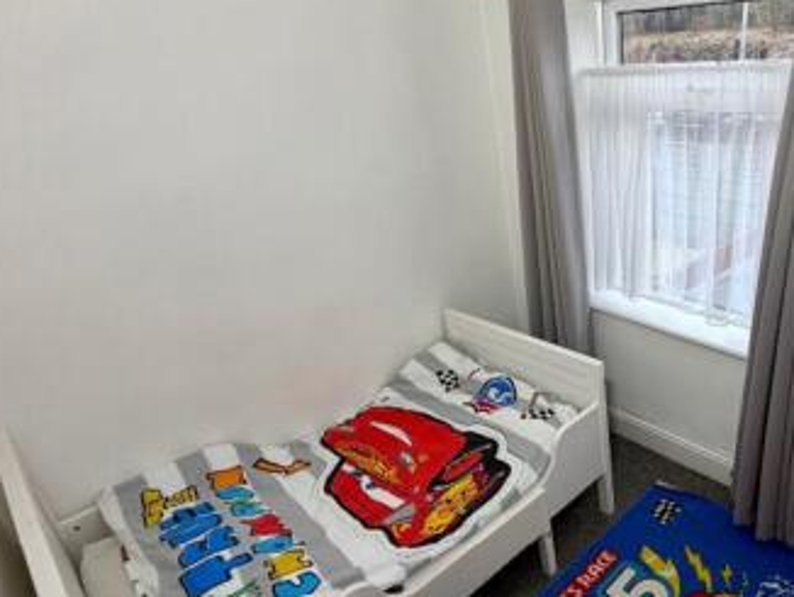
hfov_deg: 64.3
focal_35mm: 25
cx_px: 615
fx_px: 574
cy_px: 313
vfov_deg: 54.9
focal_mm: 2.22
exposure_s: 1/96
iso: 64
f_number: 2.2
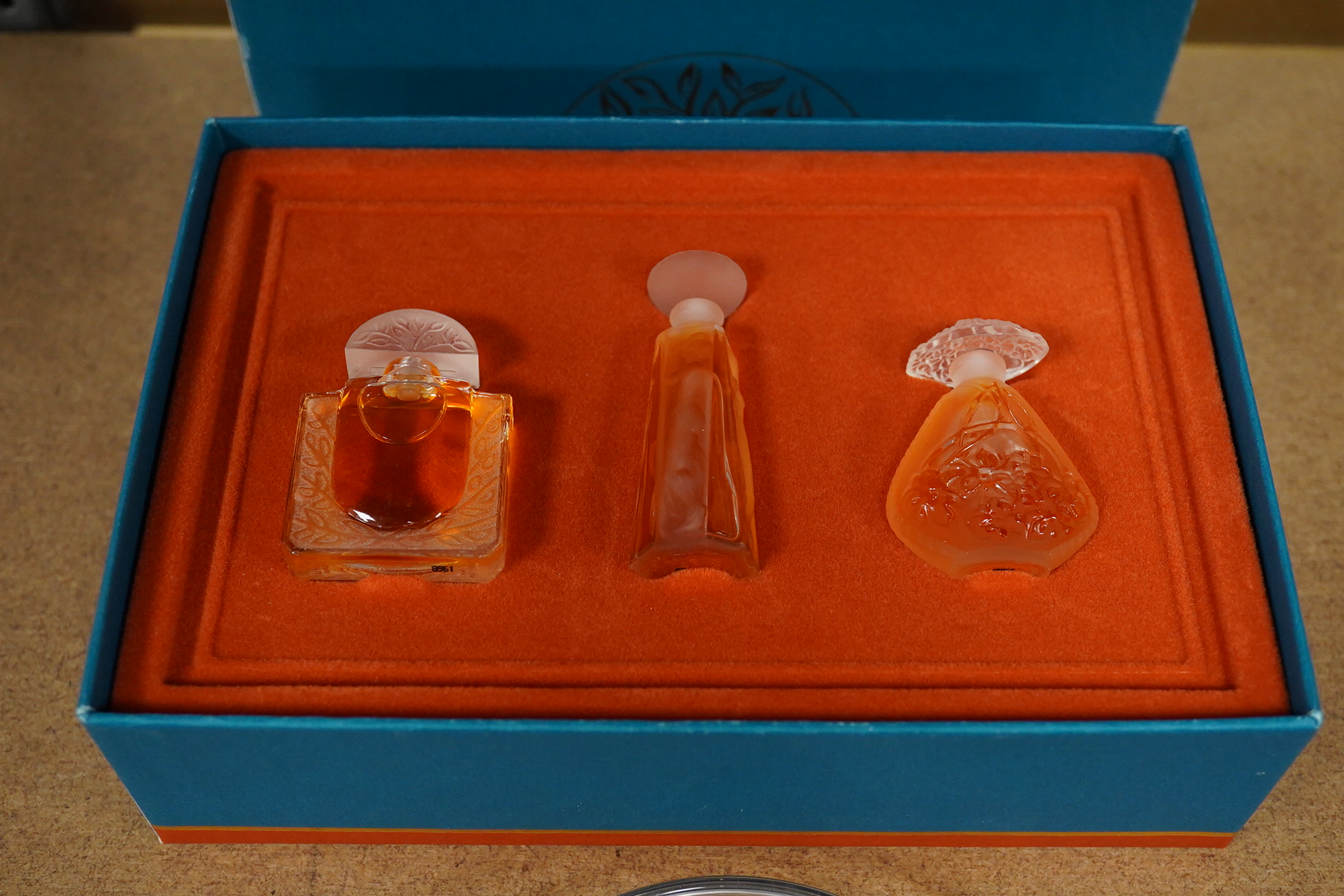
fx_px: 1680
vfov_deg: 29.9
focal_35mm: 45
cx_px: 672
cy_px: 448
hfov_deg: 43.6
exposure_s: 1/160
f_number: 8
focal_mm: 30
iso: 2500
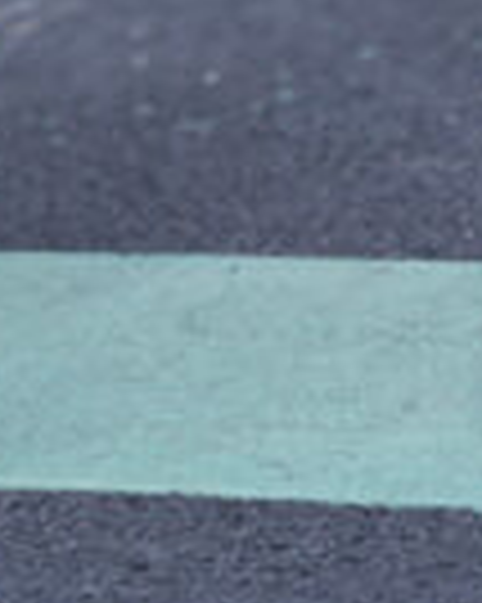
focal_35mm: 501
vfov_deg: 3.8
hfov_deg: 3.1
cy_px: -1184
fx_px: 8944
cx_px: -464
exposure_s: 1/1600
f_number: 1.4
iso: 100
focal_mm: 85
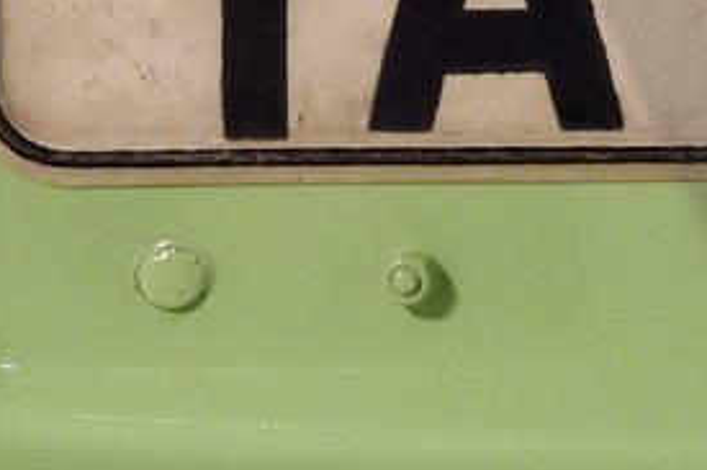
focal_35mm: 256
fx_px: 5024
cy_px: -342
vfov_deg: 5.3
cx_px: 1594
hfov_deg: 7.6
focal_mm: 44
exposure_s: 1/50
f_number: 3.5
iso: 6400
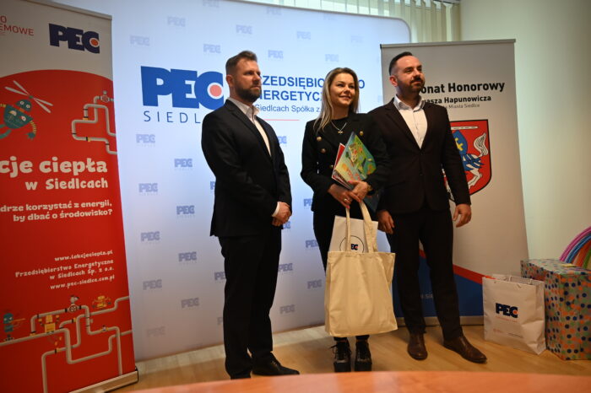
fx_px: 394
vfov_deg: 53.1
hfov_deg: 73.8
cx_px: 296
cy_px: 196
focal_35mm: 24
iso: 1000
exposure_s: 1/125
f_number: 4
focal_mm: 24
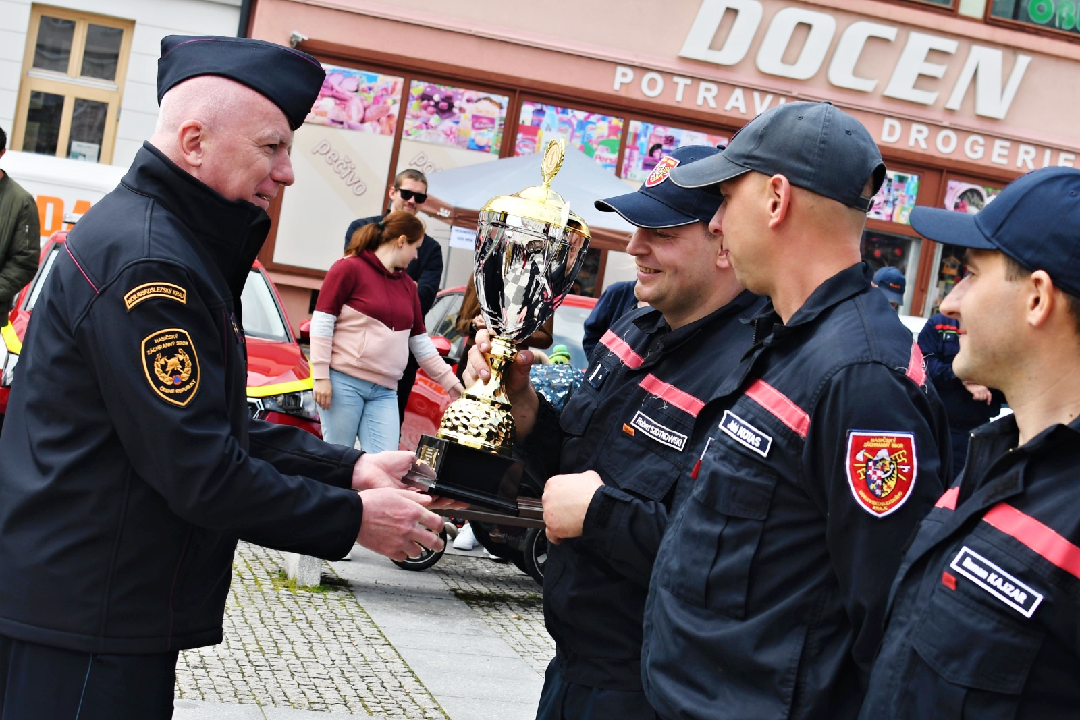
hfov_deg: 38.2
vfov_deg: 26.0
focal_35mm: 52
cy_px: 360
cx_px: 540
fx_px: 1560
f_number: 4.5
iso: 160
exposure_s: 1/640
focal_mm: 35
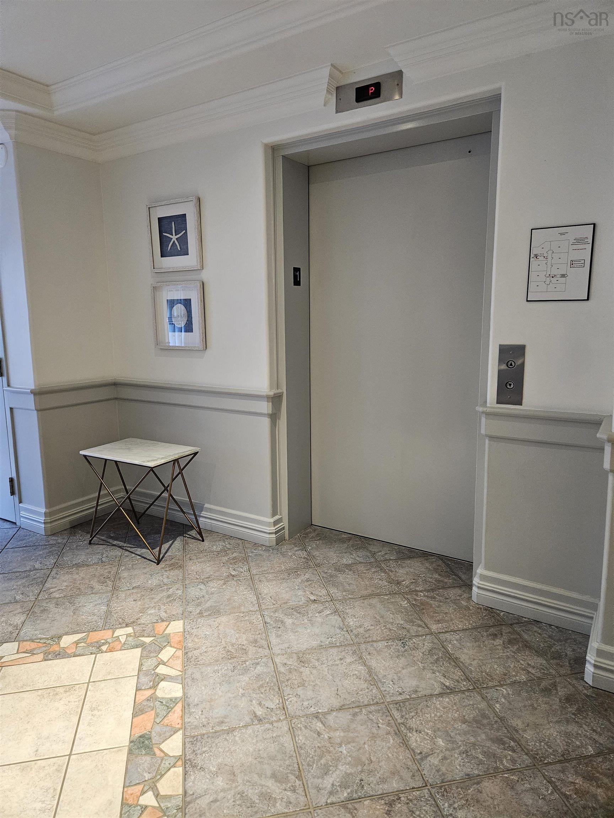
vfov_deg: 73.9
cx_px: 307
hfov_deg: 58.9
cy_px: 409
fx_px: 544
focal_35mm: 23
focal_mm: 5.4
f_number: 1.8
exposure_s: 1/170
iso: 640
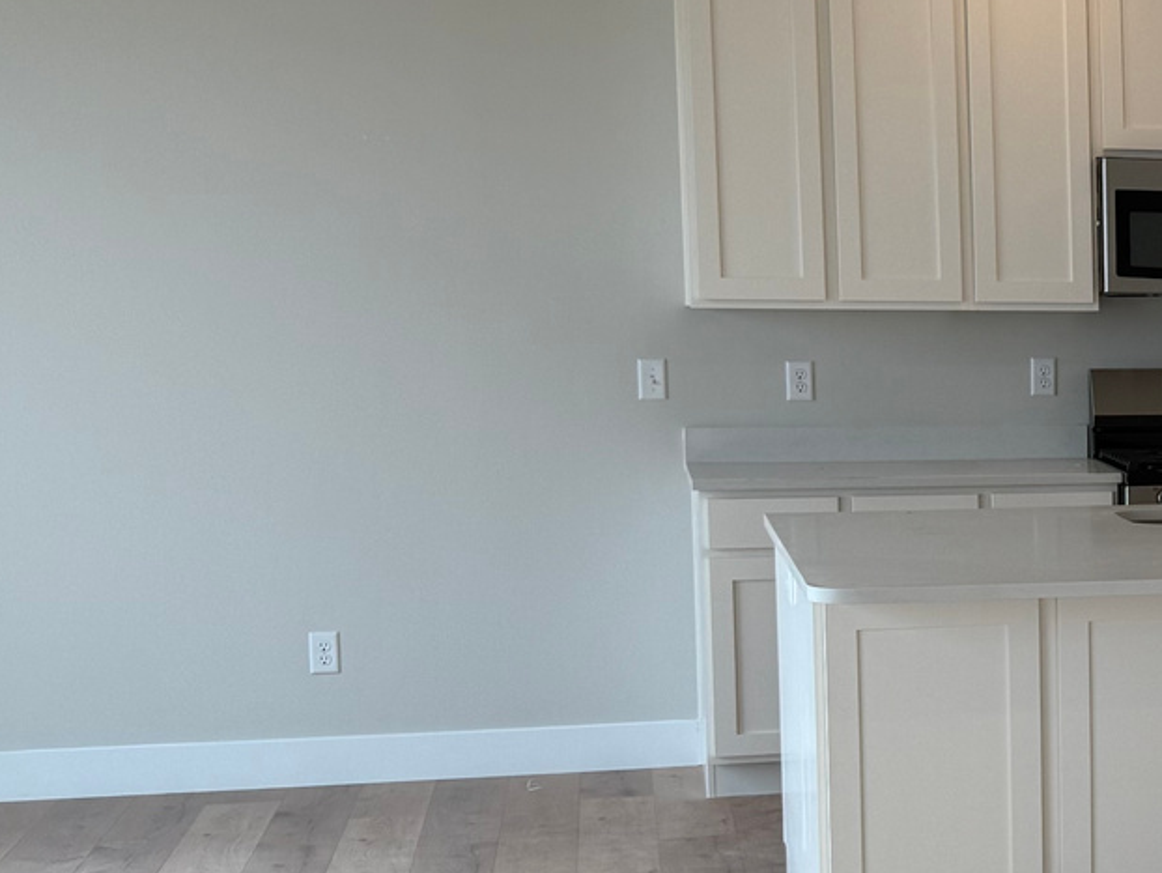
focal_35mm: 79
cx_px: 1586
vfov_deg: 18.6
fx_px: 2653
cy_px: 580
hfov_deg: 21.8
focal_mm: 6.76
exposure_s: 1/443
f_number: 1.78
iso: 80
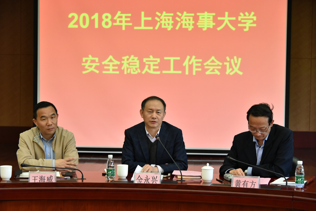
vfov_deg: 21.9
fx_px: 544
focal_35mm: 62
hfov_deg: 32.4
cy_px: 106
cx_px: 158
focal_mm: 62
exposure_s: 1/200
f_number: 4
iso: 3200
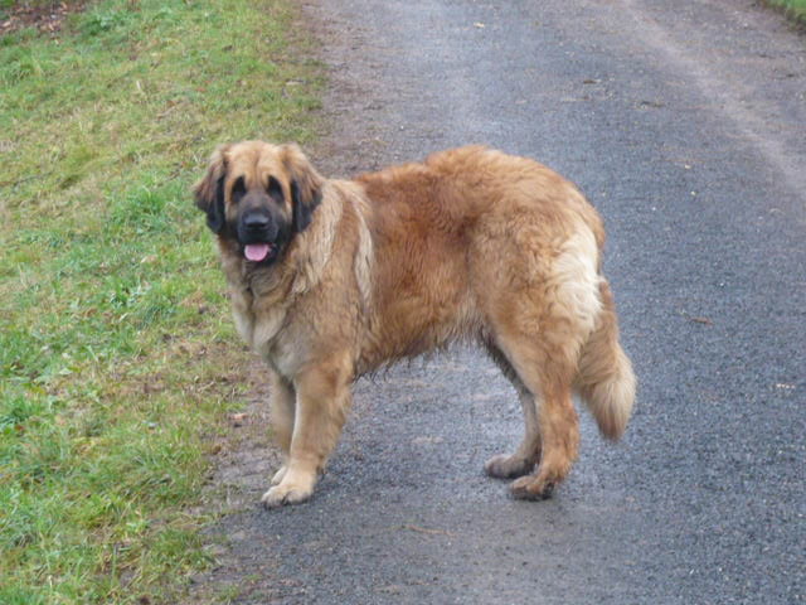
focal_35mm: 149
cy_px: 302
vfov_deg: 10.0
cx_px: 403
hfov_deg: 13.3
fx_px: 3469
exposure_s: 1/30
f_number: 5.6
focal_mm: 16.4
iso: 160
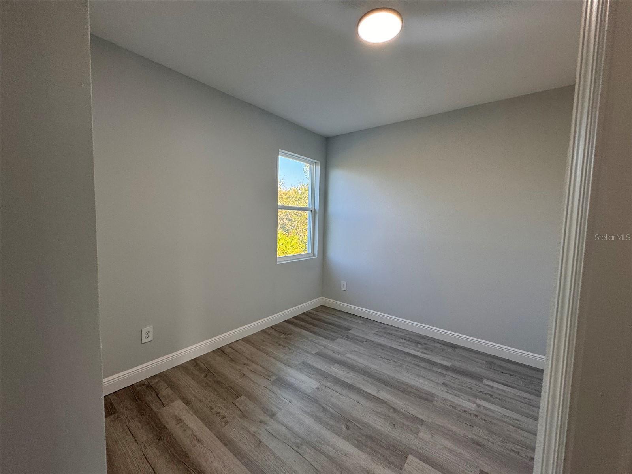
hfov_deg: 102.1
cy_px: 237
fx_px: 256
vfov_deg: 85.7
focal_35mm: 14
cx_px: 316
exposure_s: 1/120
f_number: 2.2
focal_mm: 2.22
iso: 125
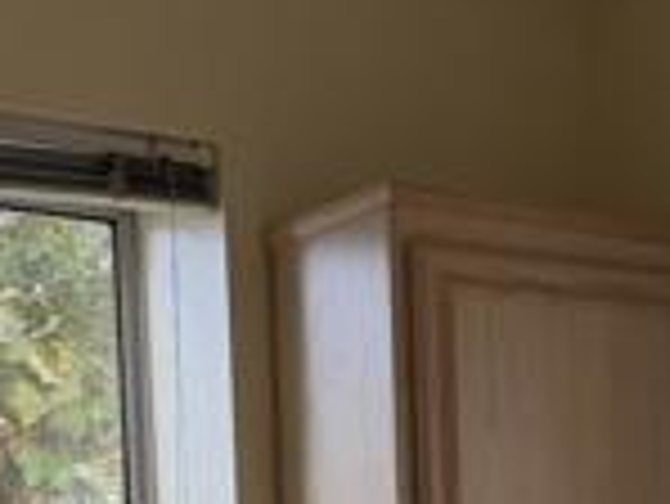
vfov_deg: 13.4
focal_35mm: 103
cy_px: 810
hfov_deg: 19.1
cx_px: 360
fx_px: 1995
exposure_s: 1/228
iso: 80
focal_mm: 6.76
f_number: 1.78
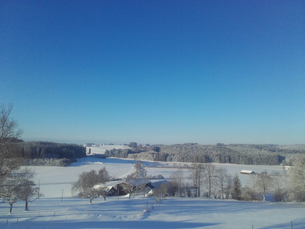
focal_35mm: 31
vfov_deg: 45.4
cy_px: 114
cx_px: 152
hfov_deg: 58.4
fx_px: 273
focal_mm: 3.31
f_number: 2.2
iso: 50
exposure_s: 1/1598
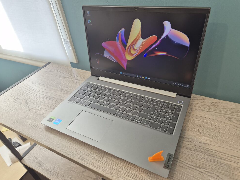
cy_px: 92
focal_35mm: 24
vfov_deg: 56.8
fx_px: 166
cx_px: 119
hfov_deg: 71.6
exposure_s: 1/100
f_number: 1.8
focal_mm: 5.4
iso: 100
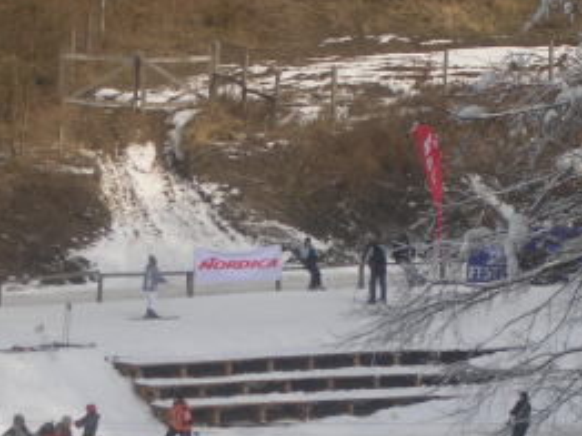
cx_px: 282
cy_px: 378
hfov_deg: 9.4
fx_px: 3544
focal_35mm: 211
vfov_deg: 7.0
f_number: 4.9
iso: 50
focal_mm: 17.4
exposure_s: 1/370
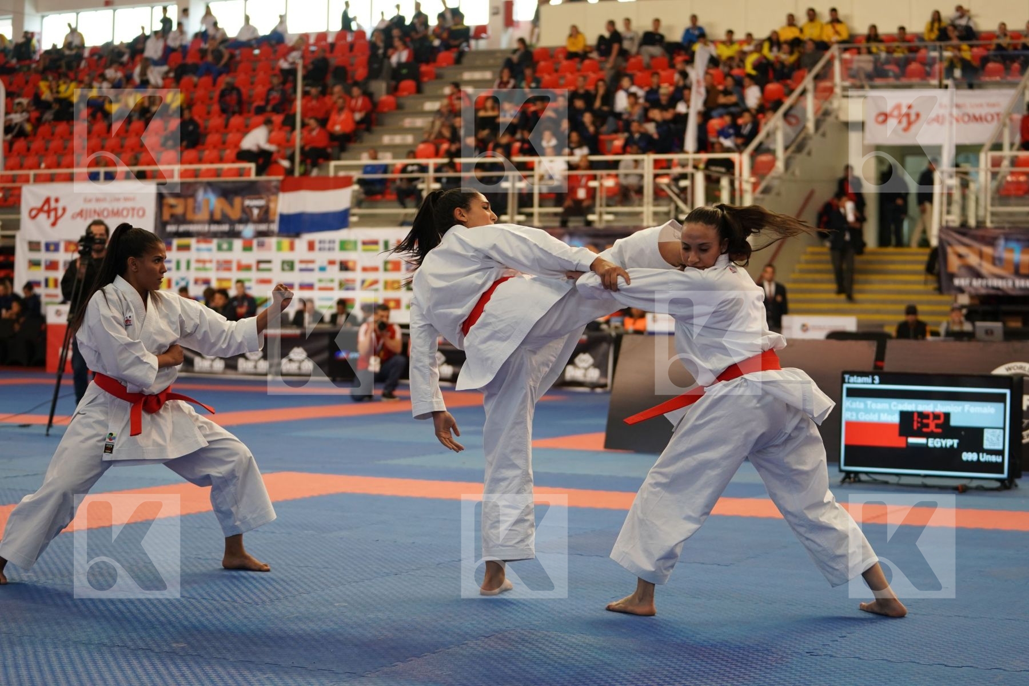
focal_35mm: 70
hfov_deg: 28.8
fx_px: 2001
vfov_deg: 19.5
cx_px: 514
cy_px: 343
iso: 1250
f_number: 2.8
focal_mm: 70
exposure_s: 1/500
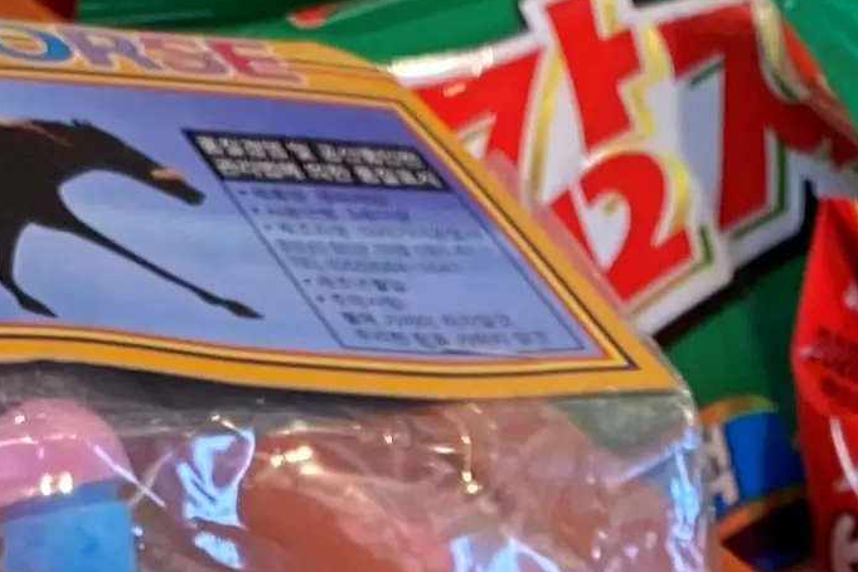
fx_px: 3813
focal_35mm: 160
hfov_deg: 12.8
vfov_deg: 8.0
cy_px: 1362
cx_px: 488
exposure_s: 1/120
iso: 64
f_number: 1.8
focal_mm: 4.25
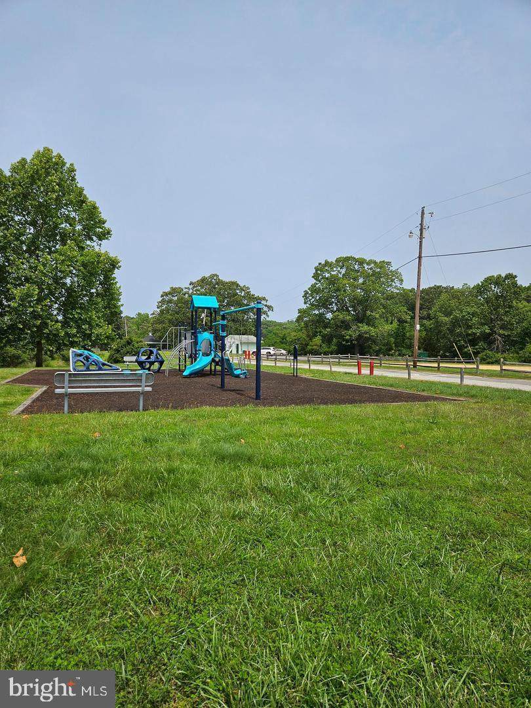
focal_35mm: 23
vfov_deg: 73.9
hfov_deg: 58.9
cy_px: 354
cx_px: 266
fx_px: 470
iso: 25
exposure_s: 1/4032
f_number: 1.8
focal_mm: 5.4
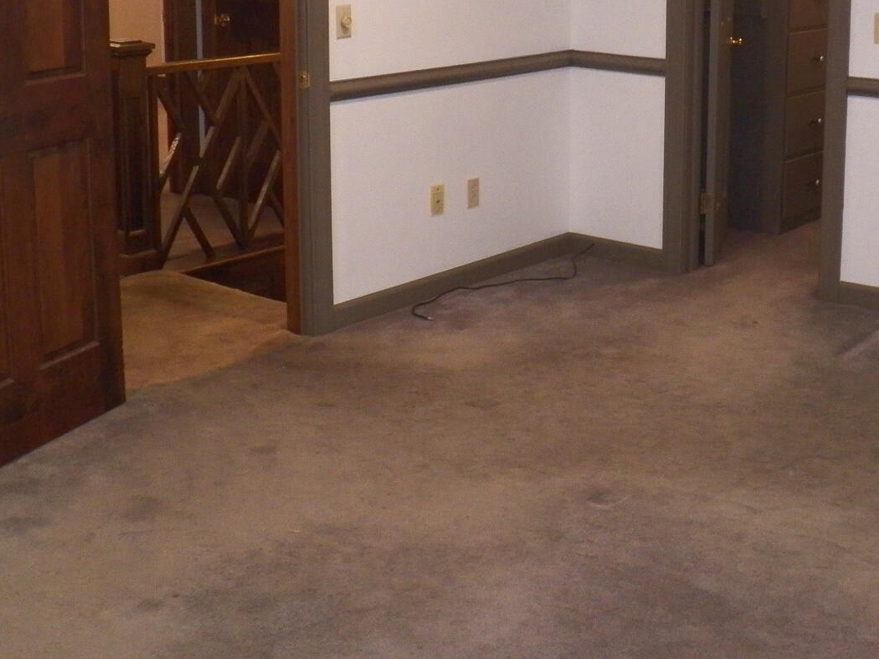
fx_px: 1396
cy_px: 125
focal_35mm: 55
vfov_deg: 26.0
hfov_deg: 34.2
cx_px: 659
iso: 400
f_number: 2.8
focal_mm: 4.9
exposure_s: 1/30
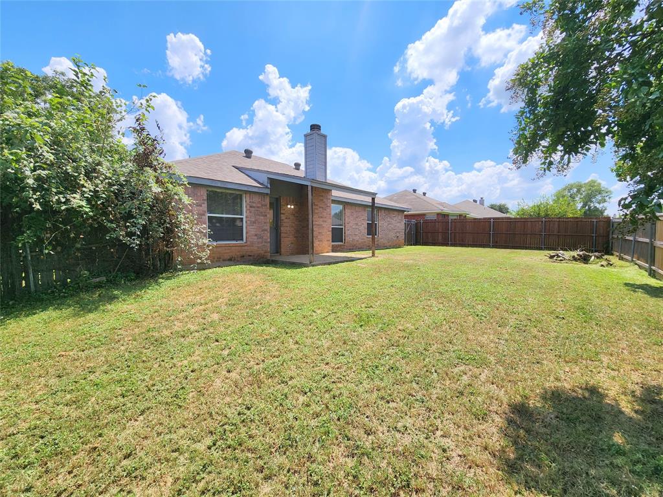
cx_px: 332
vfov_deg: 89.9
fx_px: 249
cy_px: 248
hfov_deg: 106.2
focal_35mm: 13
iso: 50
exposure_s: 1/2715
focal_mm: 2.2
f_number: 2.2
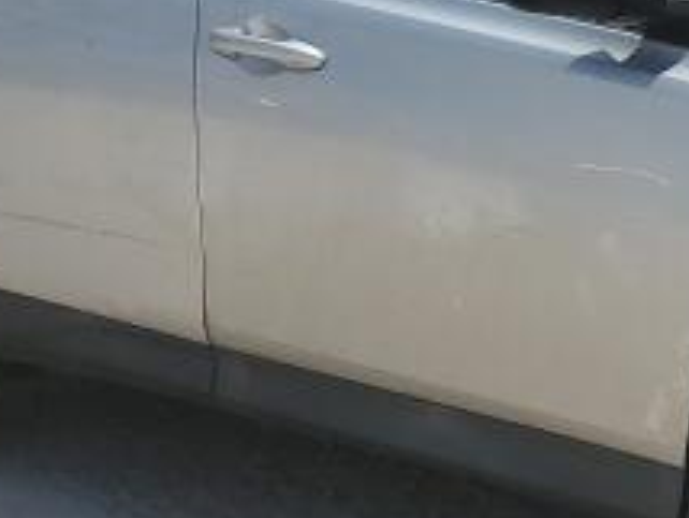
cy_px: 277
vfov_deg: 15.3
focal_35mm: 97
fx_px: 1933
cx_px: 724
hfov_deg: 19.5
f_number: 1.5
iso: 50
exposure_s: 1/5000
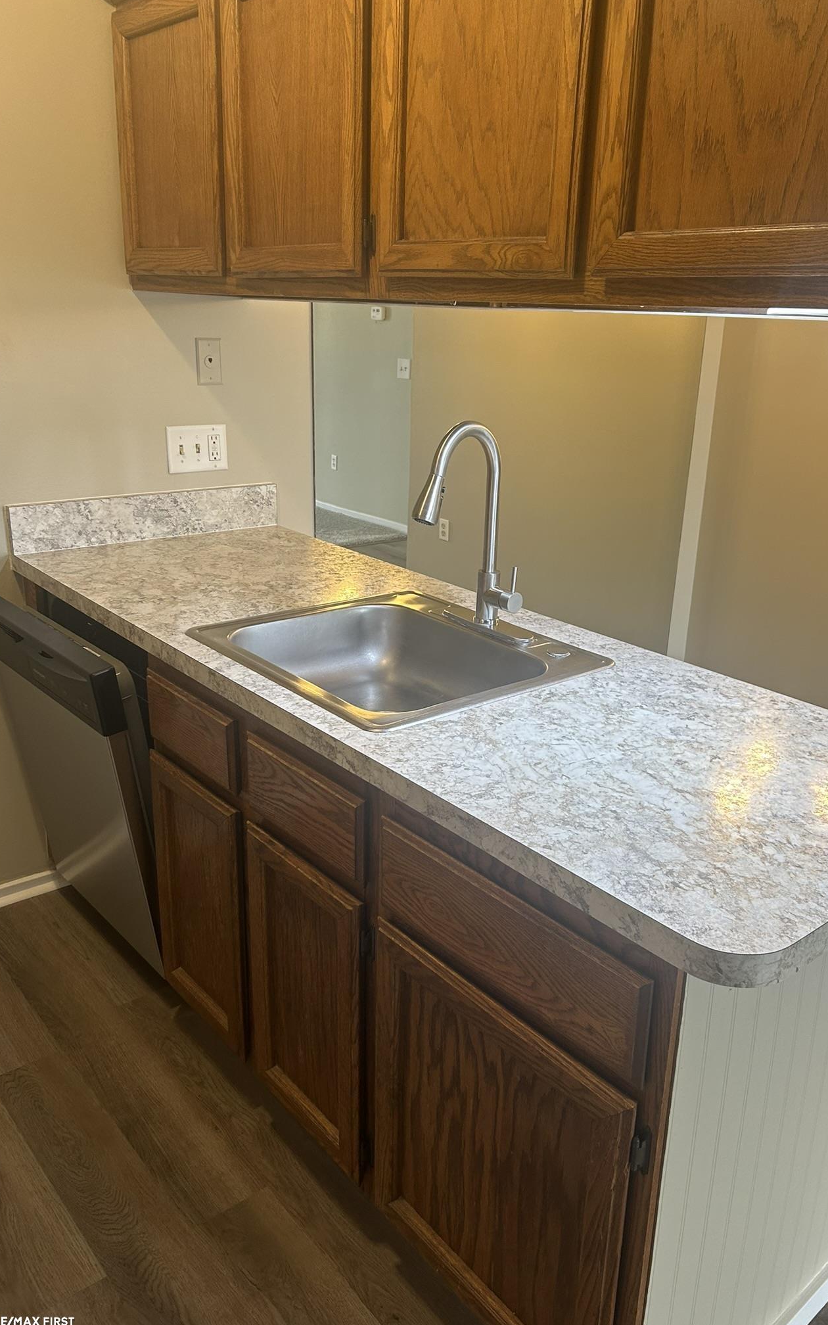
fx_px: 1011
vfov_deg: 66.5
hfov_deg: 44.3
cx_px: 495
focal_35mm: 28
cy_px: 656
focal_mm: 5.7
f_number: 1.5
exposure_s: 1/60
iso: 80
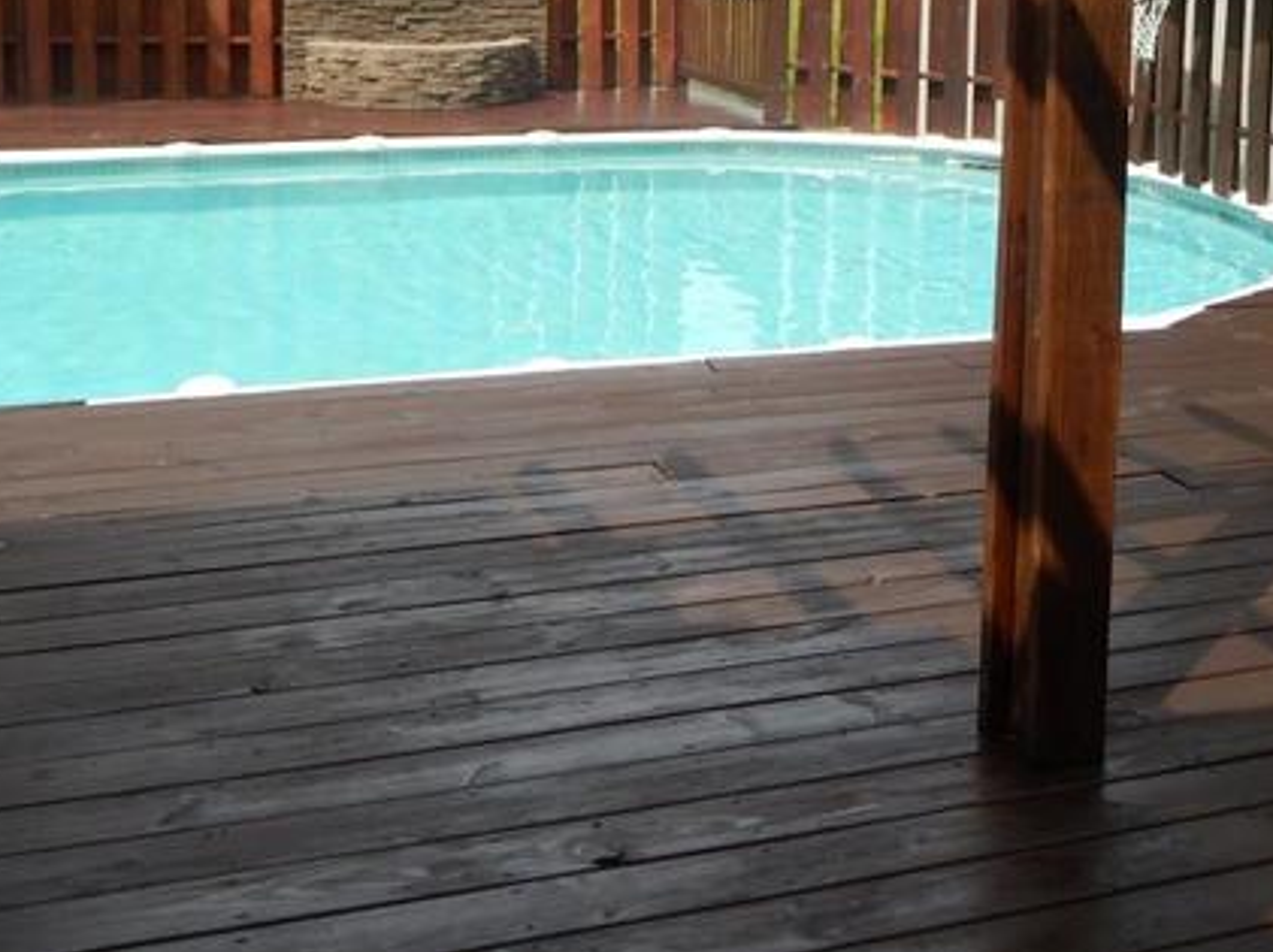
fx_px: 1690
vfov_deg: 30.0
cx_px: 638
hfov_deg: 41.3
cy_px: 85
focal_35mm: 46
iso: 125
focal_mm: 4.5
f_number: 3.4
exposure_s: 1/800
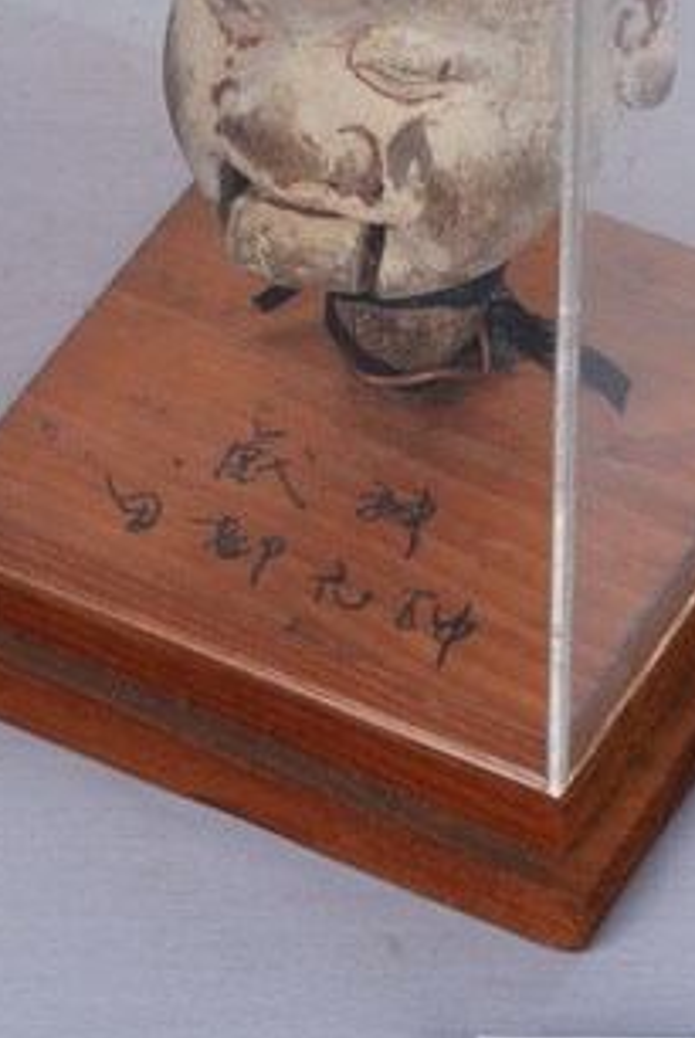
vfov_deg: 10.9
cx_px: 376
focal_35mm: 188
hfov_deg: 7.3
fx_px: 5425
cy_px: 102
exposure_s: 1/100
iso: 100
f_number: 29
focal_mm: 60
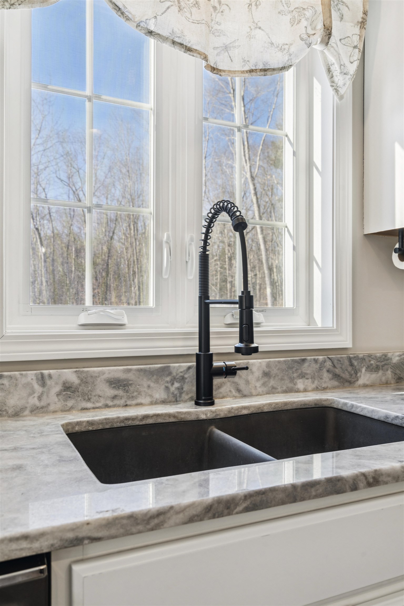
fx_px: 471
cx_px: 202
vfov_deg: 65.5
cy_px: 303
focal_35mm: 28
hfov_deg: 46.4
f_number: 8
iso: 640
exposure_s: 1/50
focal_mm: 28
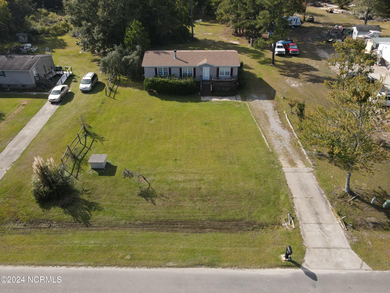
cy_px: 146
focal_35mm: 24
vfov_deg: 56.8
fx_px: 270
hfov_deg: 71.6
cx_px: 195
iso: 100
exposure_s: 1/400
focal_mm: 4.5
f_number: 2.8
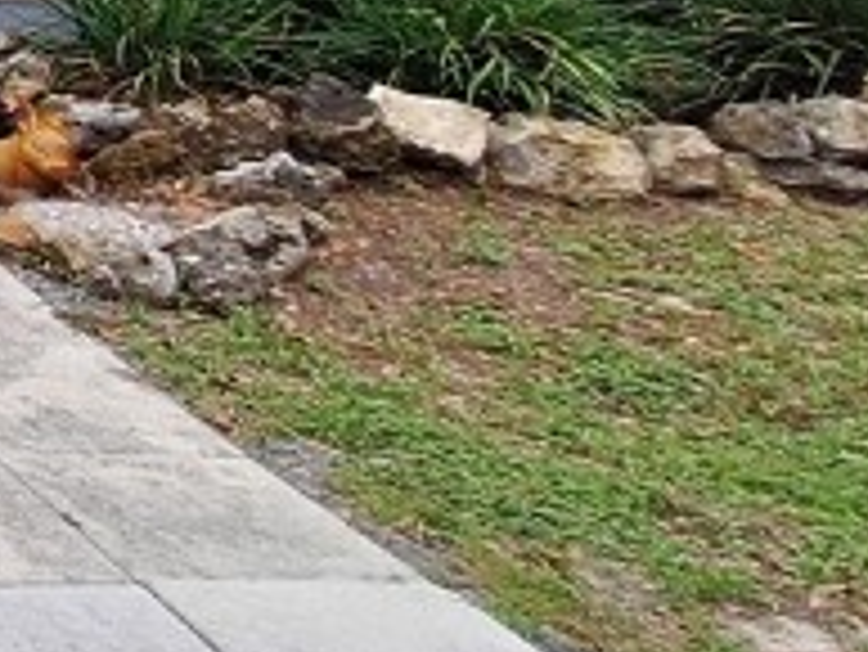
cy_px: -396
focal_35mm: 69
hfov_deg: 17.3
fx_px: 1731
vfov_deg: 18.3
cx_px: -989
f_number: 2.2
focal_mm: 1.74
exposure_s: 1/1389
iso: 40
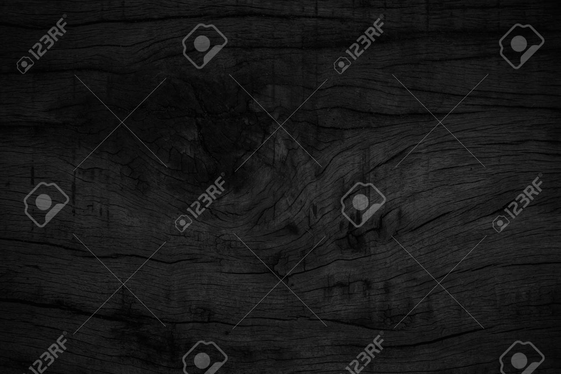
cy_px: 187
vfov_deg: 10.2
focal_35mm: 135
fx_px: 2103
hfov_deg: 15.2
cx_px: 280
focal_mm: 90
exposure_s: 1/160
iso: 400
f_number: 8
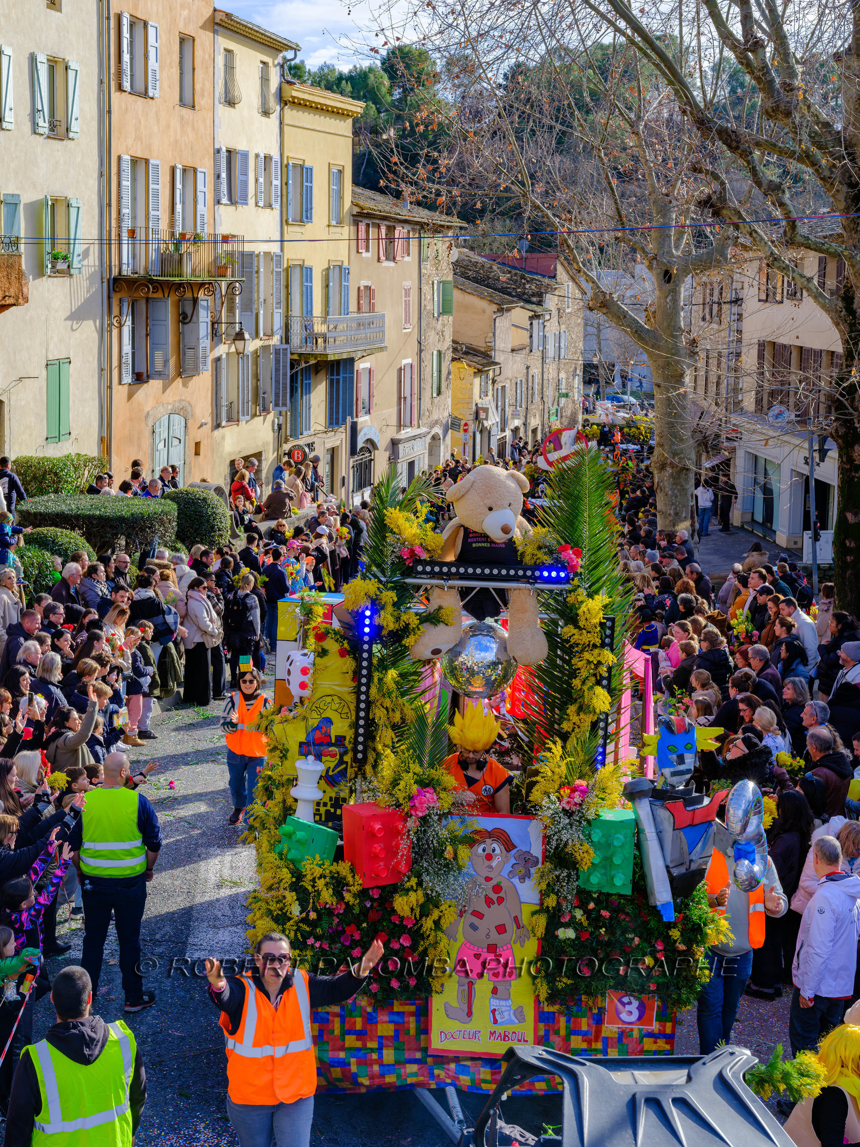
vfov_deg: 42.9
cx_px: 430
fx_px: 1457
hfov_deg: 32.9
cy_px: 574
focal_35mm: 44
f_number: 10
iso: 320
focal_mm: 55
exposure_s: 1/100
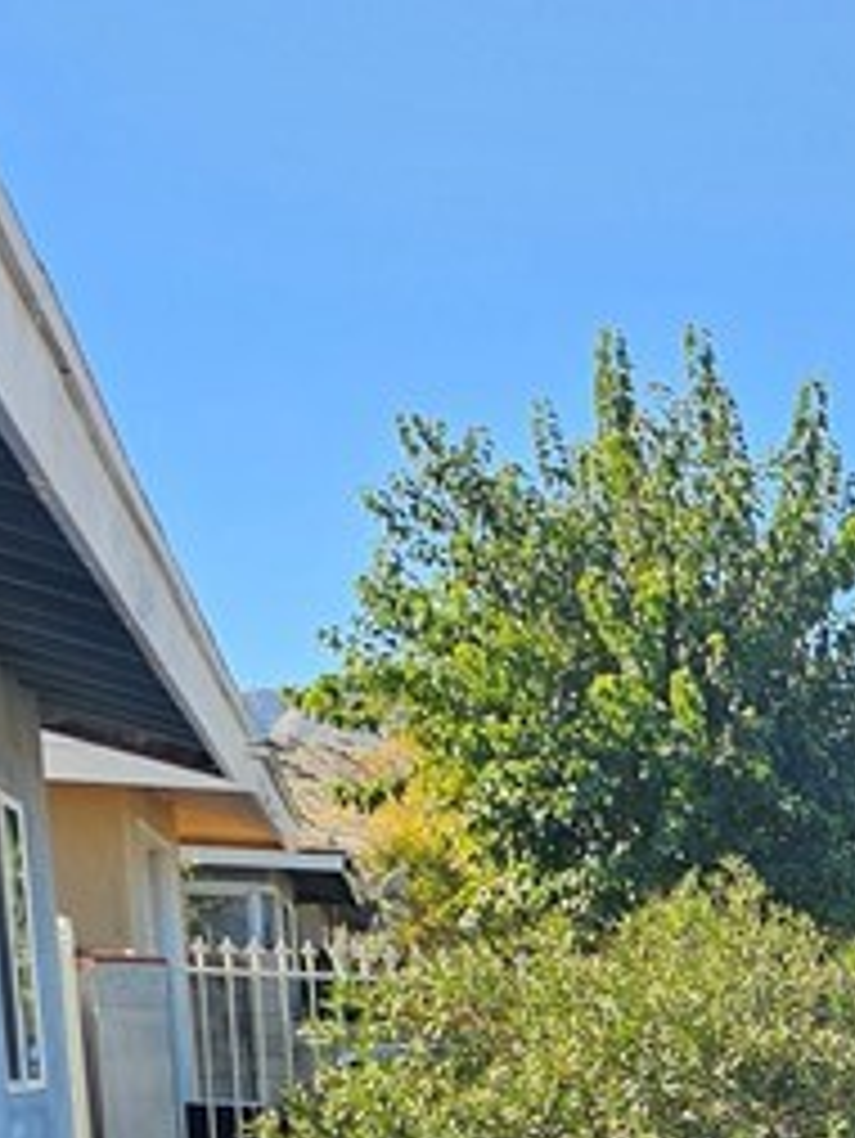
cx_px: 1494
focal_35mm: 93
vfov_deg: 18.5
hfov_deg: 14.2
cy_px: 1750
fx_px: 3060
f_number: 1.7
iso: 10
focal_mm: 6.3
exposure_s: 1/299
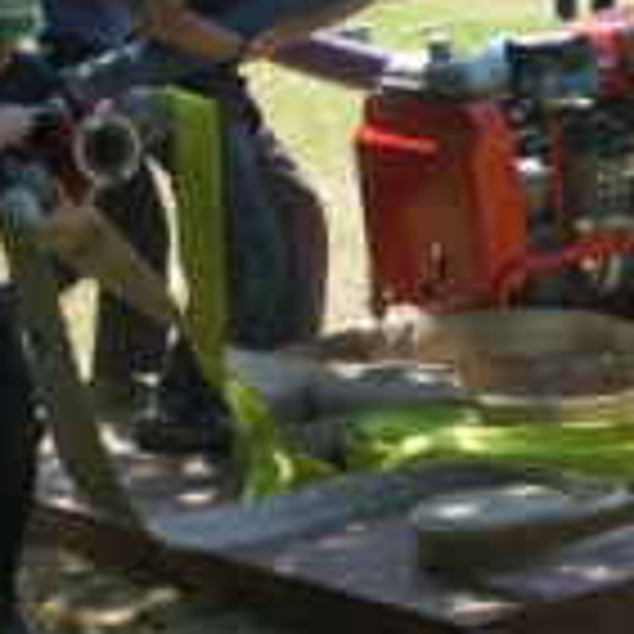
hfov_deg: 11.9
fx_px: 2929
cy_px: 157
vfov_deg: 12.3
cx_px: 922
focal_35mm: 141
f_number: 5.6
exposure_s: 1/160
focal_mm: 35
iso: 100
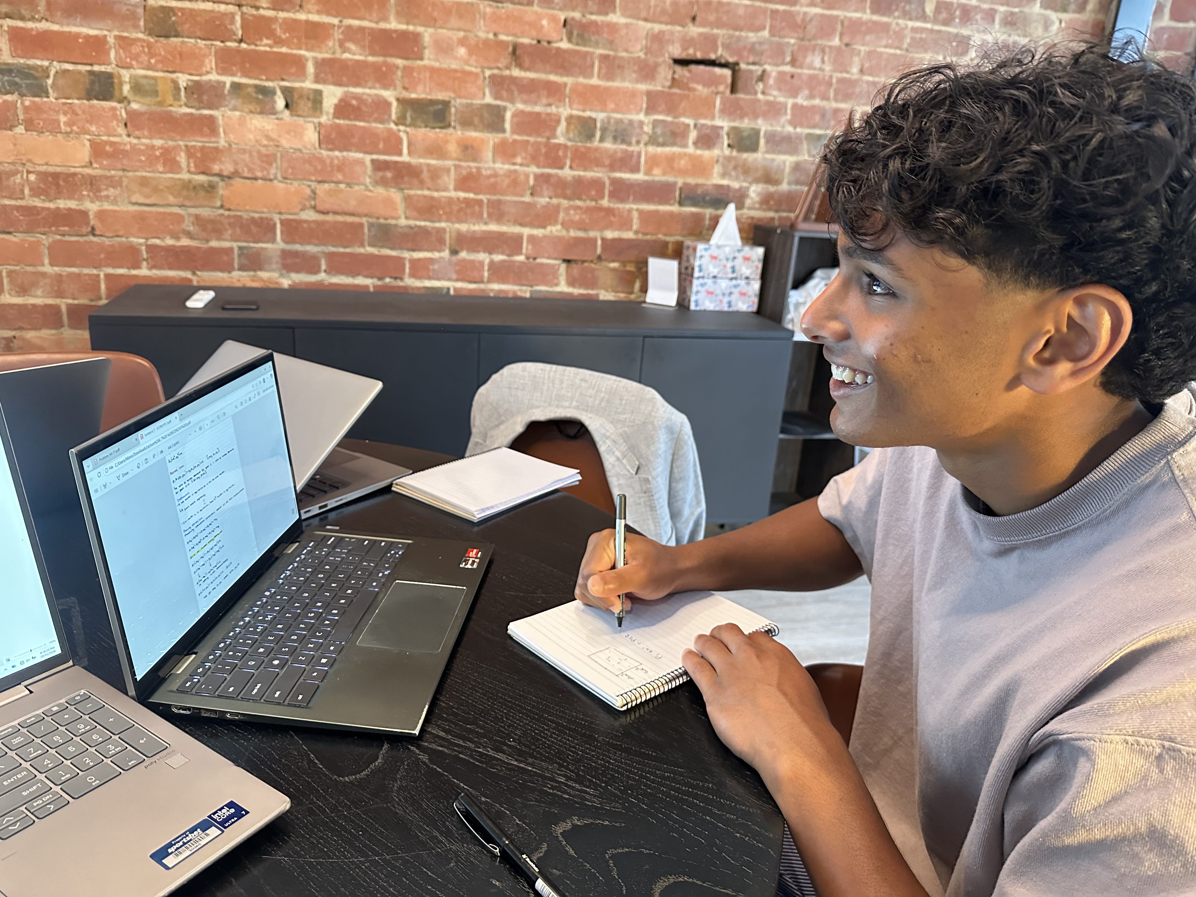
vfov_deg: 56.8
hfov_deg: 71.6
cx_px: 598
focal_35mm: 24
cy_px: 448
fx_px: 829
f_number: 1.78
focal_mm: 6.86
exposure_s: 1/51
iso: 800
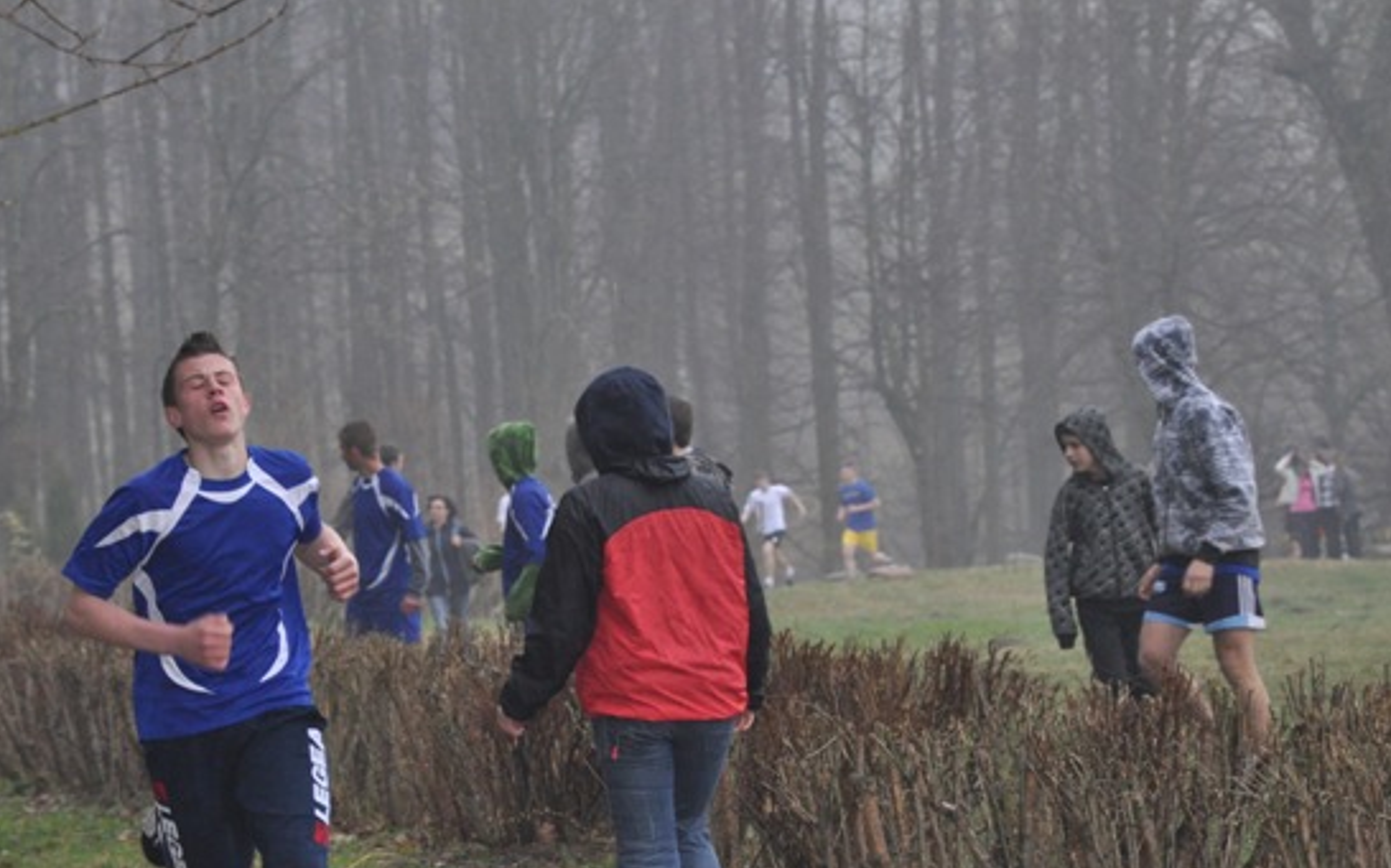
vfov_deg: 7.3
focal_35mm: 179
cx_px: 550
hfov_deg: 11.7
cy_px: 673
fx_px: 6784
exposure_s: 1/200
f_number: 6.3
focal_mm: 80
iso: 1000
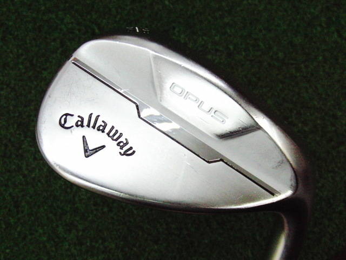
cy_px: 130
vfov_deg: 38.7
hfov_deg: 50.1
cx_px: 173
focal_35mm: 37
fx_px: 370
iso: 3200
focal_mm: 6.42
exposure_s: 1/800
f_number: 3.6
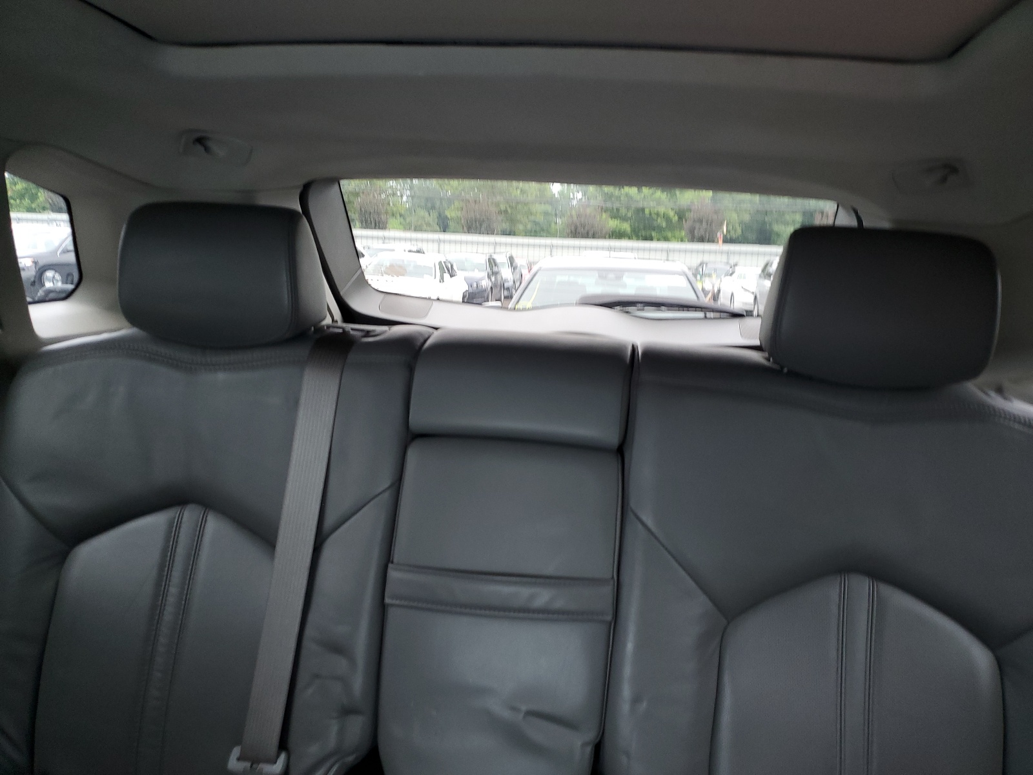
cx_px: 516
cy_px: 388
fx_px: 776
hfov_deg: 67.3
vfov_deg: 53.1
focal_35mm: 26
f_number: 1.5
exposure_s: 1/60.2
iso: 86
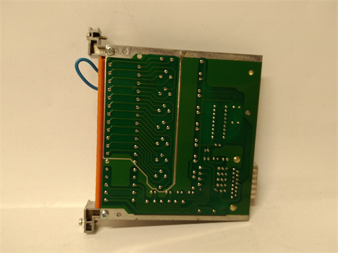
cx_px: 169
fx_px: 264
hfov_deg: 65.3
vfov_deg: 51.4
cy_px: 126
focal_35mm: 27
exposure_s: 1/33
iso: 269
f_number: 2
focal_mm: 3.79
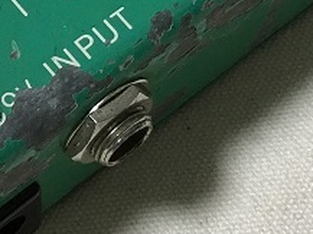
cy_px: -35
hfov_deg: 14.4
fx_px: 1219
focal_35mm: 135
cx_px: -3
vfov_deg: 10.8
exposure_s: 1/33
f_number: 2.2
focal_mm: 4.15
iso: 125
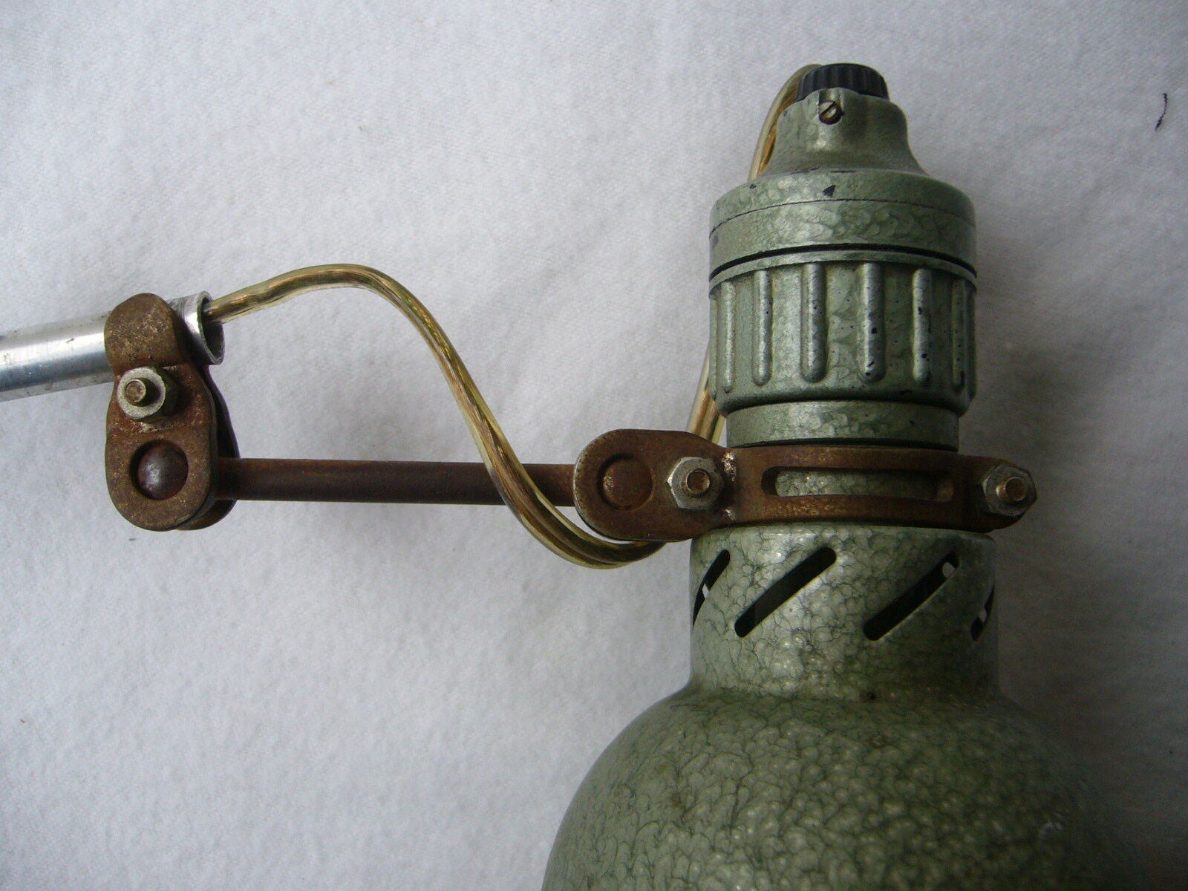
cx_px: 594
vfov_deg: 40.7
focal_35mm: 35
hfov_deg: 52.6
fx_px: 1201
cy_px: 446
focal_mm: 5.8
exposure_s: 1/25
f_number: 2.8
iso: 100
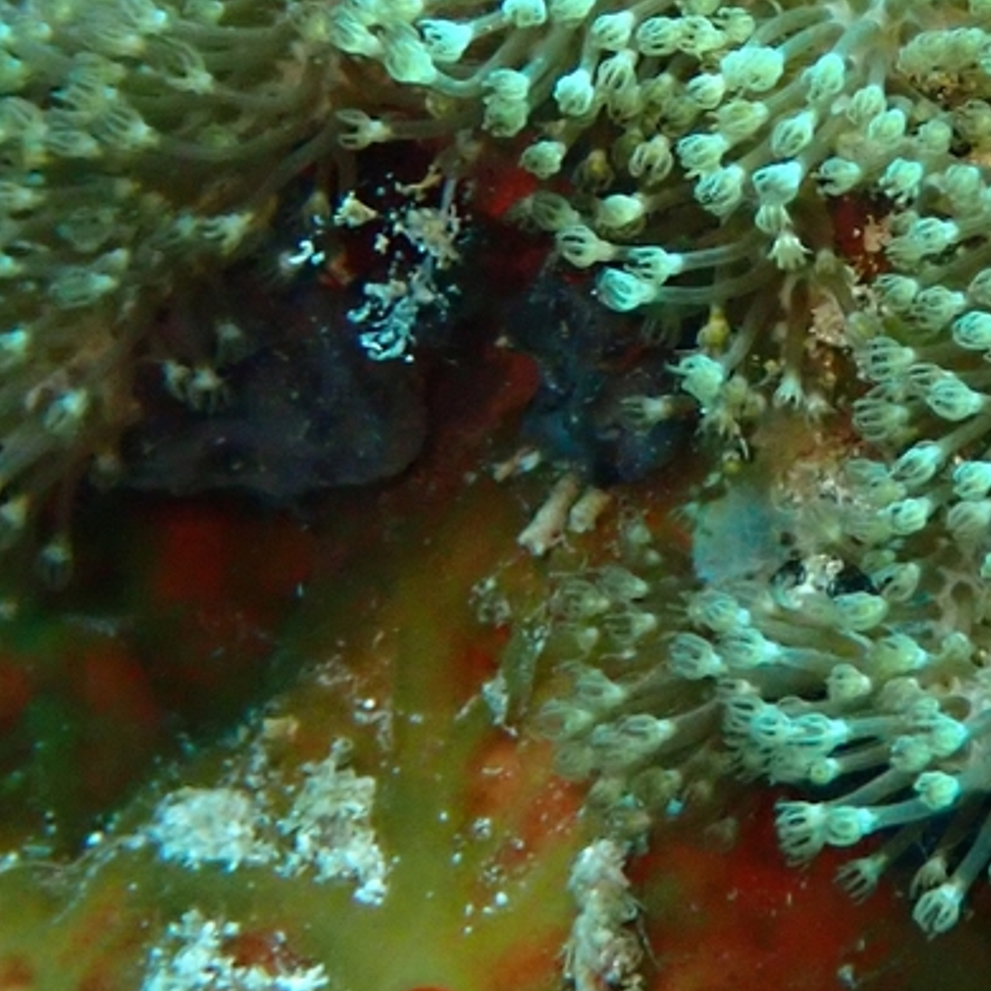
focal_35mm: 129
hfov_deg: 13.4
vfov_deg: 13.4
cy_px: 54
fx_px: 4178
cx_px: 966
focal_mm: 9.01
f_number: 4.5
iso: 800
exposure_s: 1/100
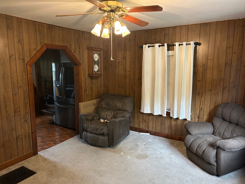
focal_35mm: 26
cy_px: 92
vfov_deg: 53.1
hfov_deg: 67.3
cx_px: 122
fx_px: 184
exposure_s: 1/40
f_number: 1.5
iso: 500
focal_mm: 5.7
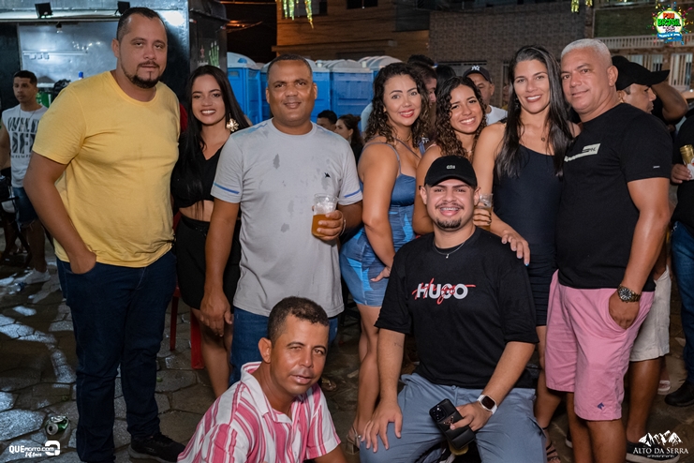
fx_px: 694
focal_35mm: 36
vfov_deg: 36.9
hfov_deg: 53.1
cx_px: 347
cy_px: 232
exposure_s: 1/160
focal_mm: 24
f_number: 3.2
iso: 2500
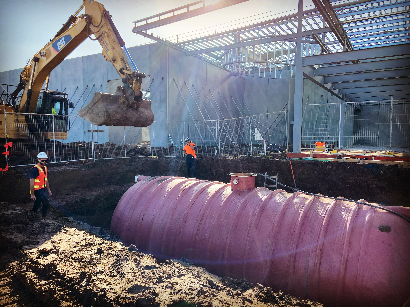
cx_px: 205
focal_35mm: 26
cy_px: 154
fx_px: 308
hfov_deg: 67.3
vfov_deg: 53.1
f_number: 1.8
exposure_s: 1/942
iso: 32
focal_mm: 4.25
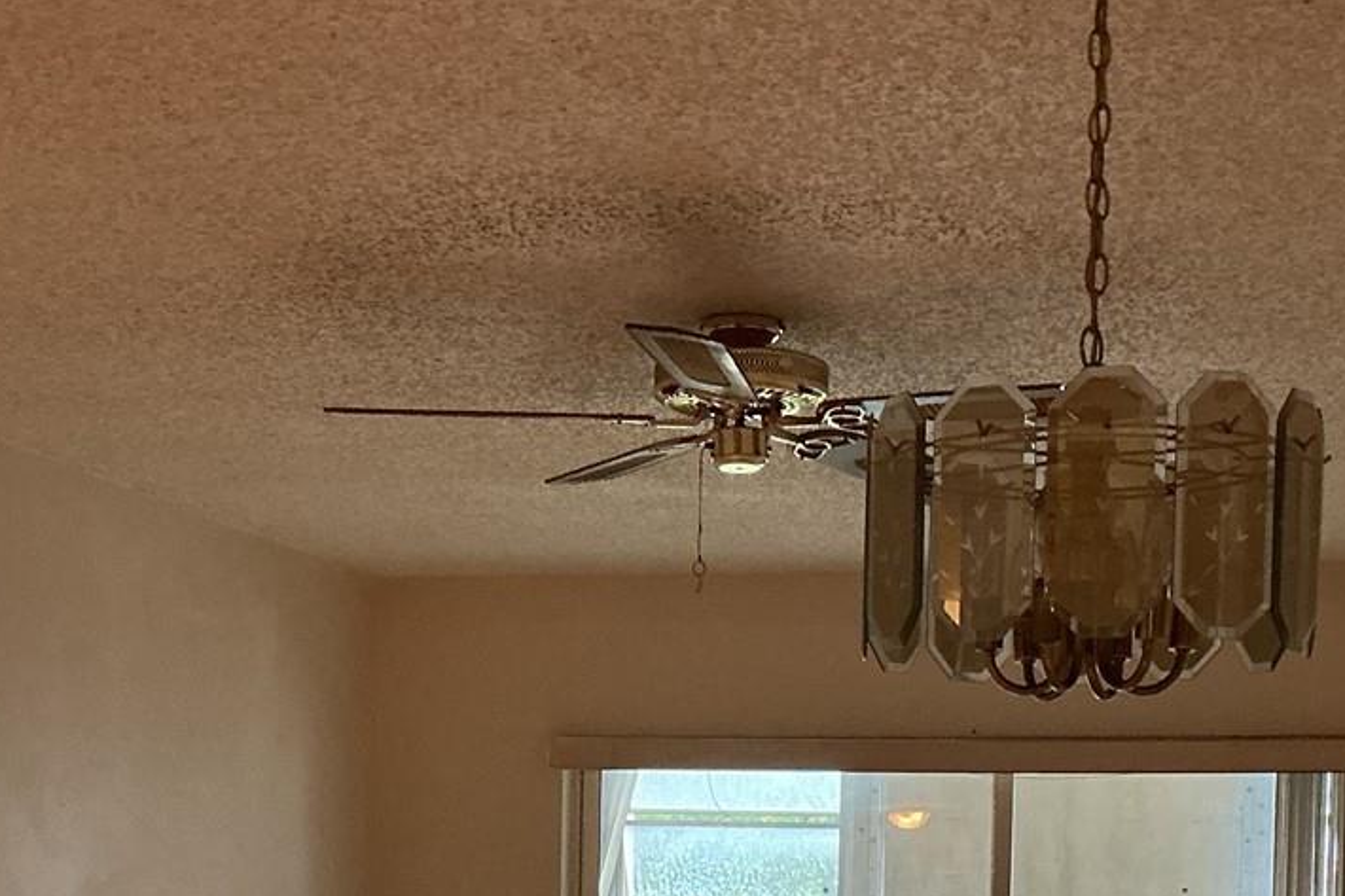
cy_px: 1010
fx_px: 2540
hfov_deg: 29.7
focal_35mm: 68
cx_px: 672
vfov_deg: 19.1
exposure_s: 1/60
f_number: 1.8
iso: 125
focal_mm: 3
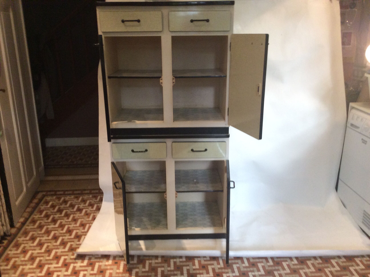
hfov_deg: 56.9
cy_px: 138
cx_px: 185
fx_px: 342
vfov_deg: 44.1
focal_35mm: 32
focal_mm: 3.3
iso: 125
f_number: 2.4
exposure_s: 1/25
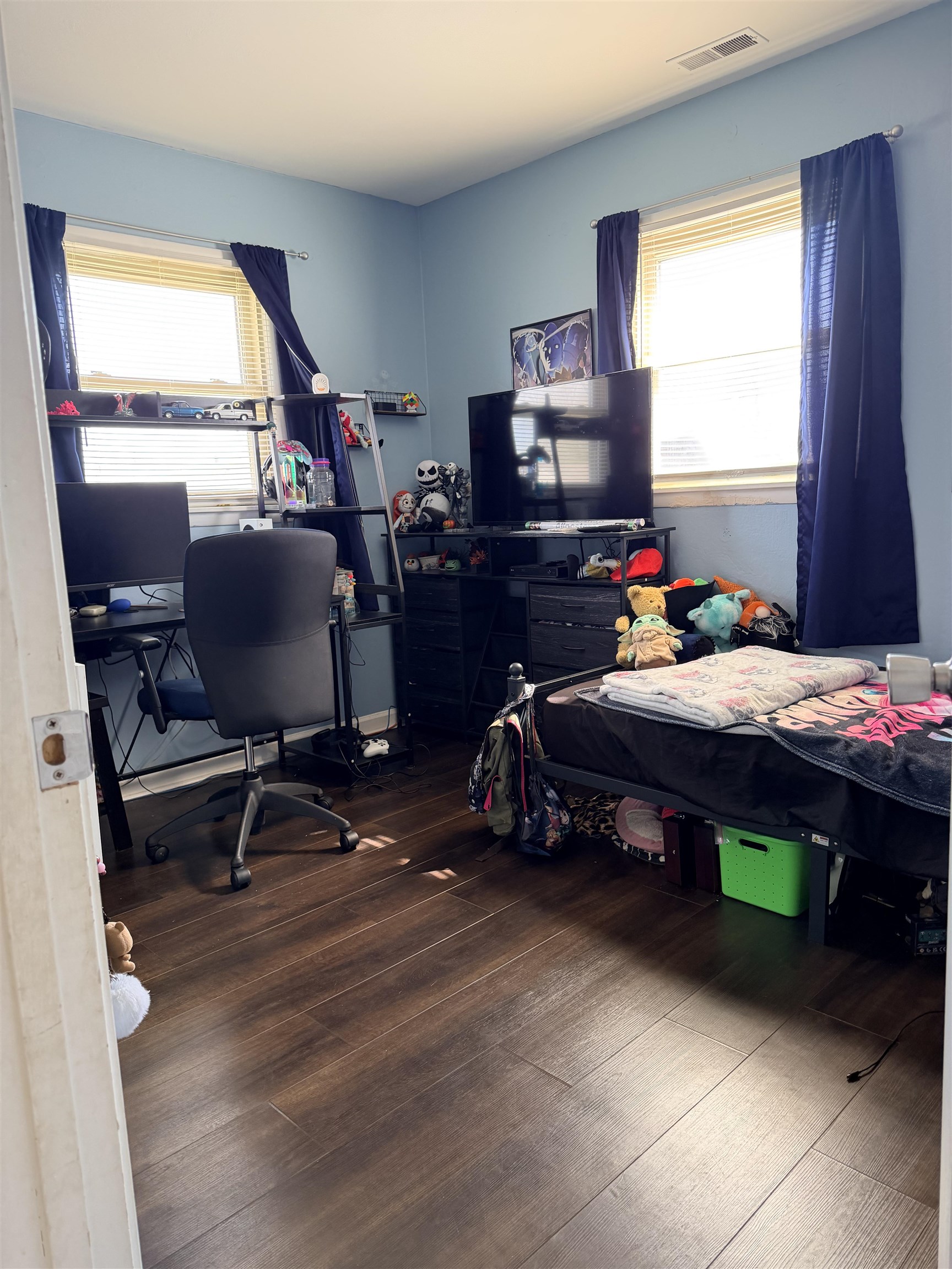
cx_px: 476
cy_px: 634
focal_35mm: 24
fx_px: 880
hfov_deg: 56.8
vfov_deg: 71.6
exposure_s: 1/102
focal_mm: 6.76
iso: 200
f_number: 1.78
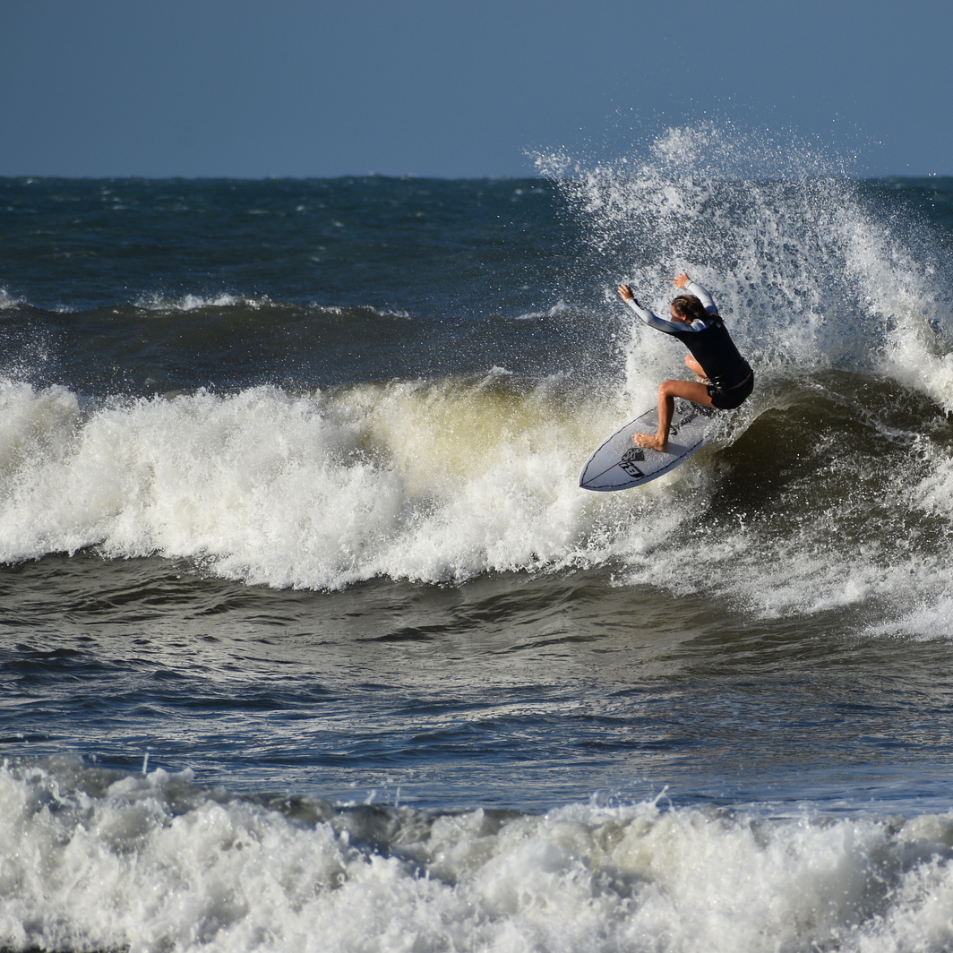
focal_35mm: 575
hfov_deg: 3.0
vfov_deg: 3.0
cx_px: 692
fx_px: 17910
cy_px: 476
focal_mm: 300
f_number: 8
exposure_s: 1/500
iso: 100
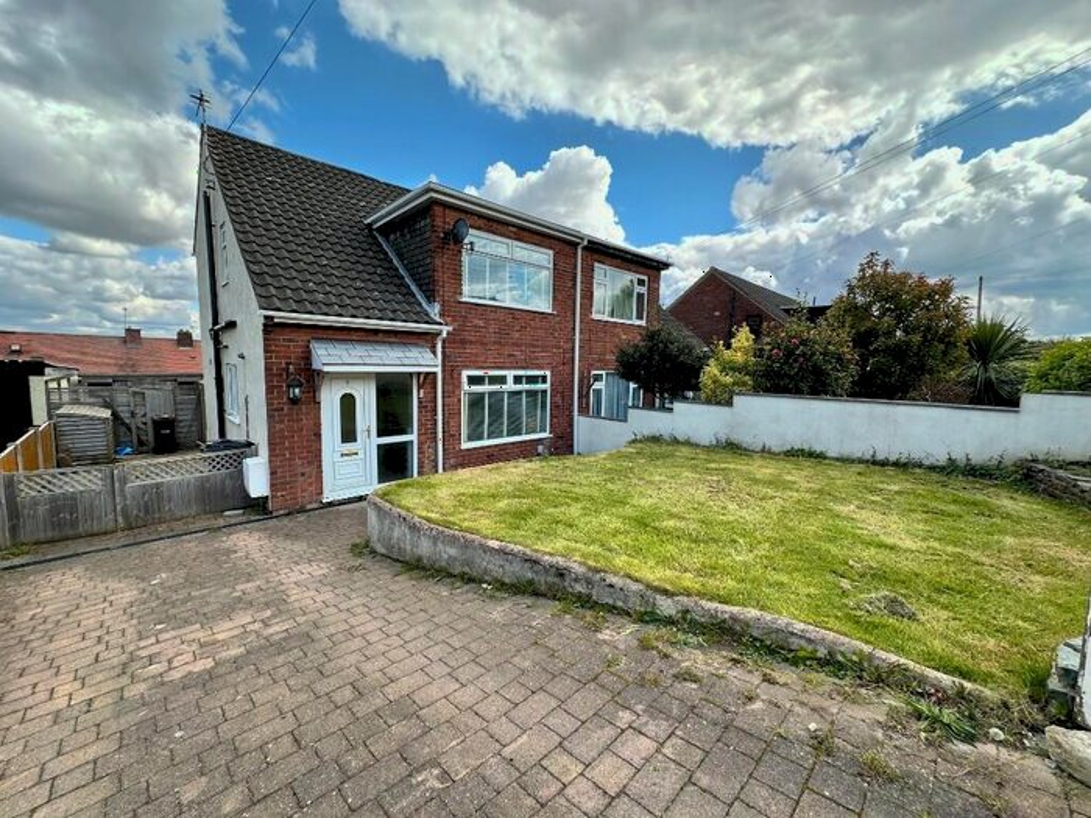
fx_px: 441
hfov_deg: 102.1
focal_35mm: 14
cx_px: 546
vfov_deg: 85.7
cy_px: 409
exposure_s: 1/537
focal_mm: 2.22
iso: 40
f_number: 2.2
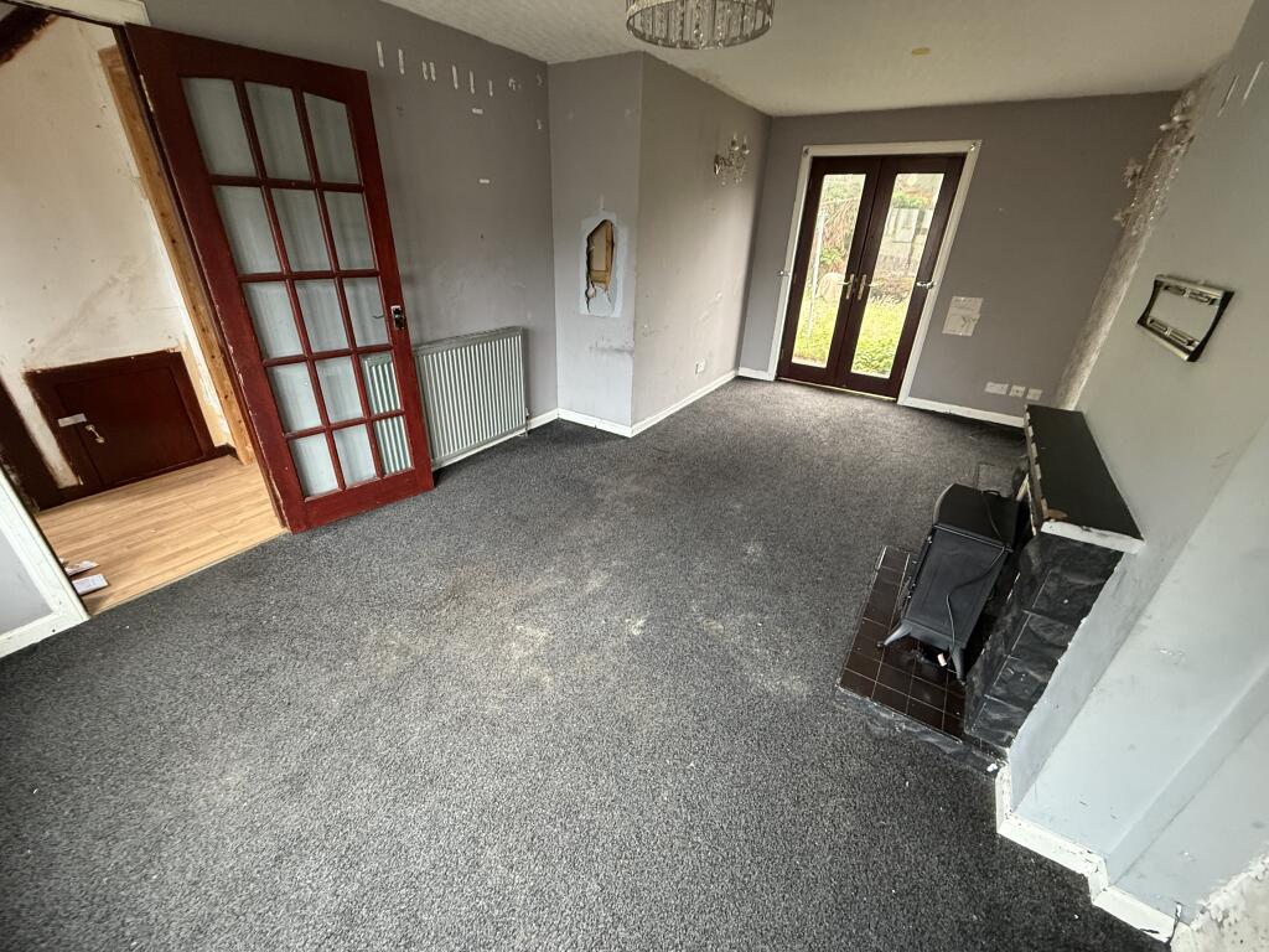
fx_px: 513
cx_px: 634
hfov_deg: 102.1
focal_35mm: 14
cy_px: 476
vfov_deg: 85.7
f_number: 2.2
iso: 320
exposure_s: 1/62
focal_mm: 2.22
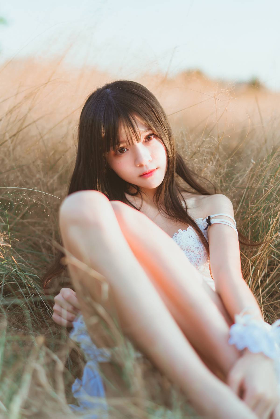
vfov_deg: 39.6
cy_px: 210
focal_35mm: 50
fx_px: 583
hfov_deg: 27.0
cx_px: 140
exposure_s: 1/800
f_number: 1.4
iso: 50
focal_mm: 50
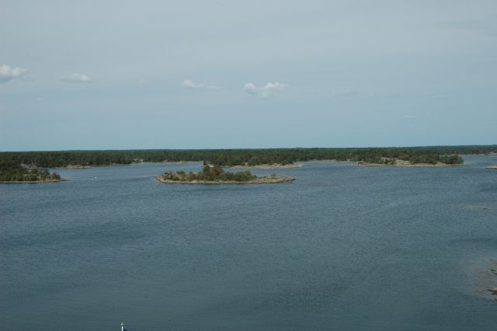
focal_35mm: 46
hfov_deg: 42.3
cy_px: 166
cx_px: 248
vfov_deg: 28.9
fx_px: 642
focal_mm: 31
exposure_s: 1/800
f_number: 14
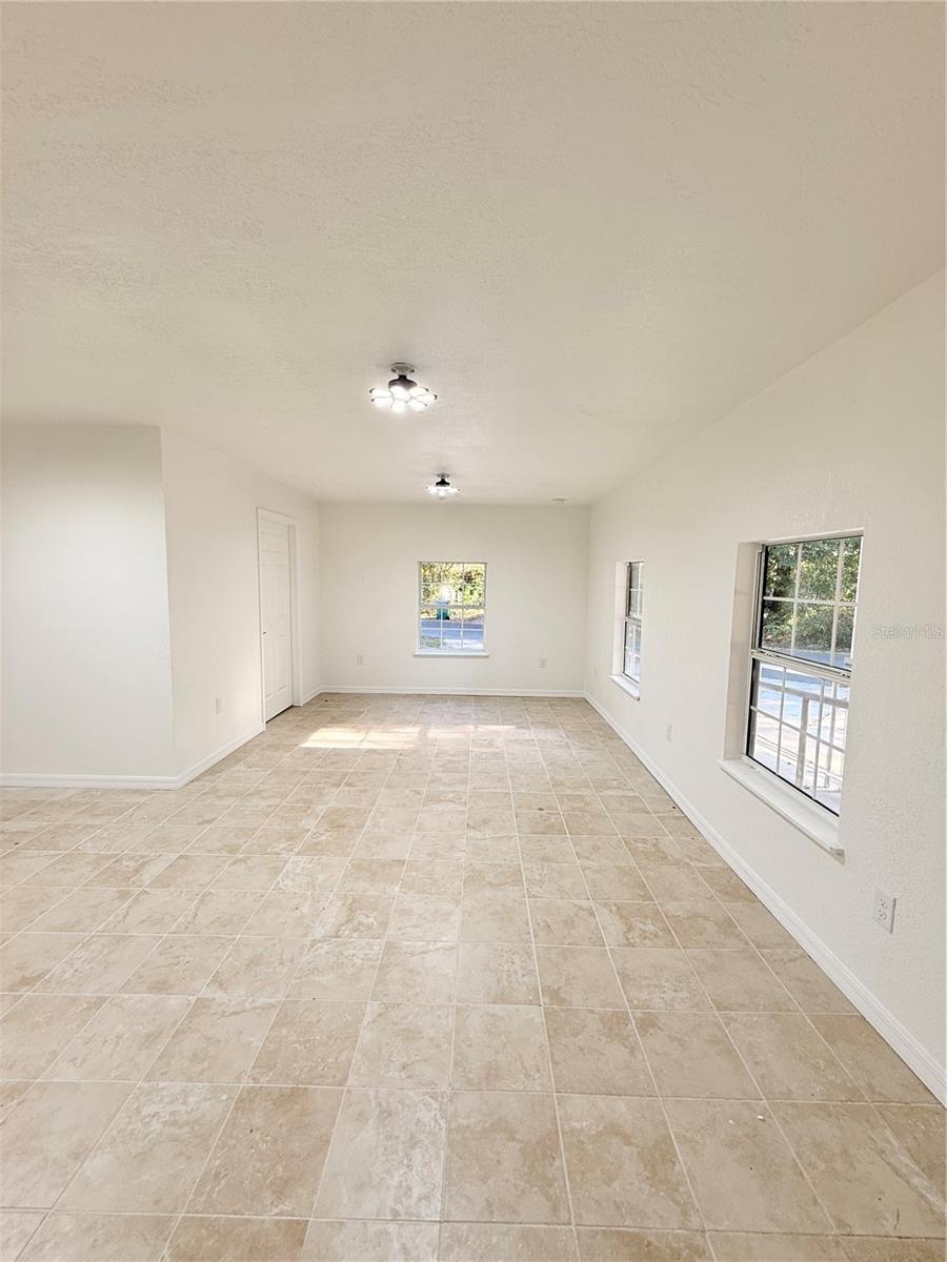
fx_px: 511
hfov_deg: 85.7
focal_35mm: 14
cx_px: 474
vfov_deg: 102.1
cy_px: 631
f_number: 2.2
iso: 64
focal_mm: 2.22
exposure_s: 1/120
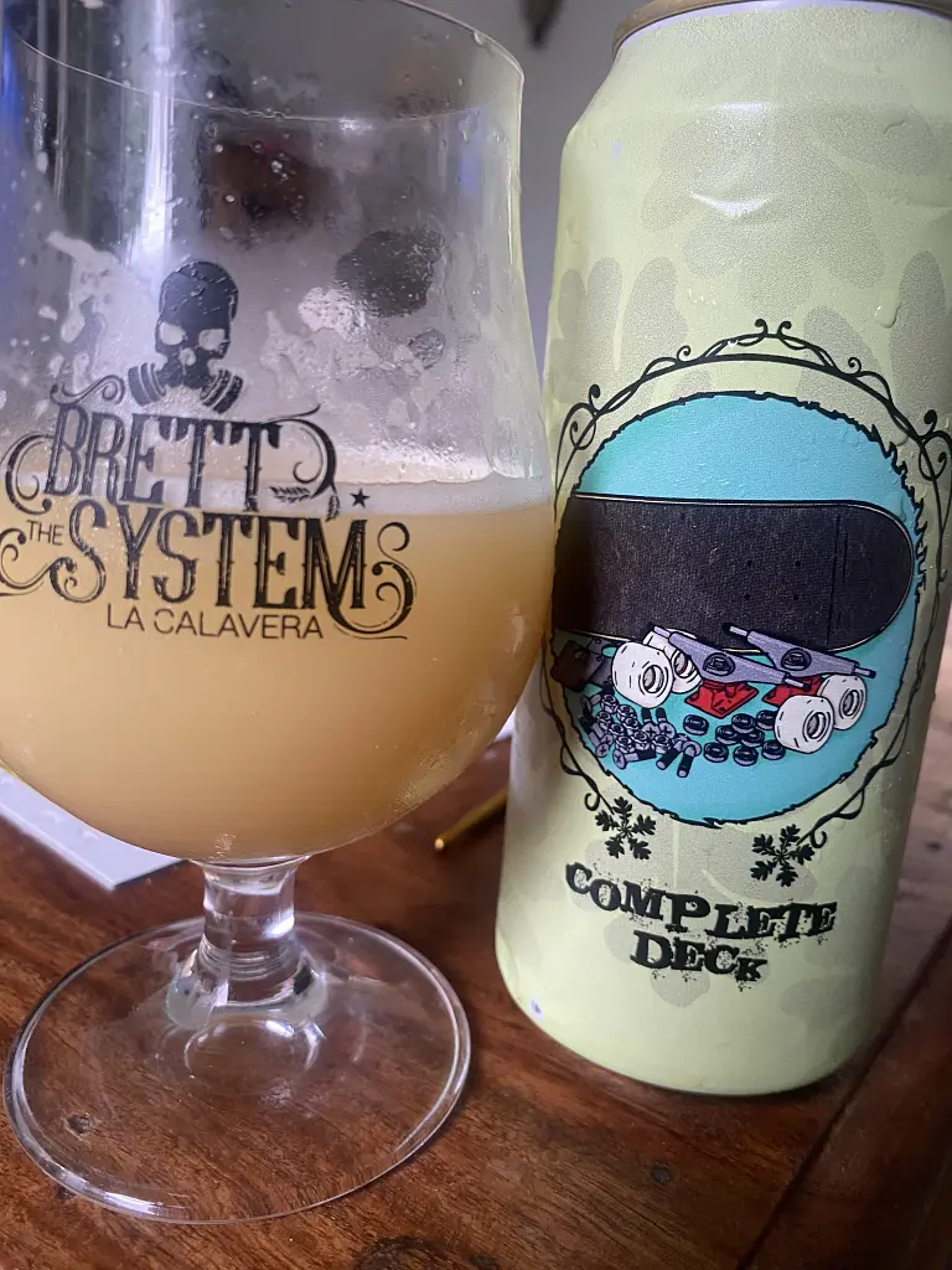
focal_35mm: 25
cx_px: 476
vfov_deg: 69.4
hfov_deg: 54.9
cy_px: 635
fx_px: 917
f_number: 1.8
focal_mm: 4.25
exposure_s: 1/52
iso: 160
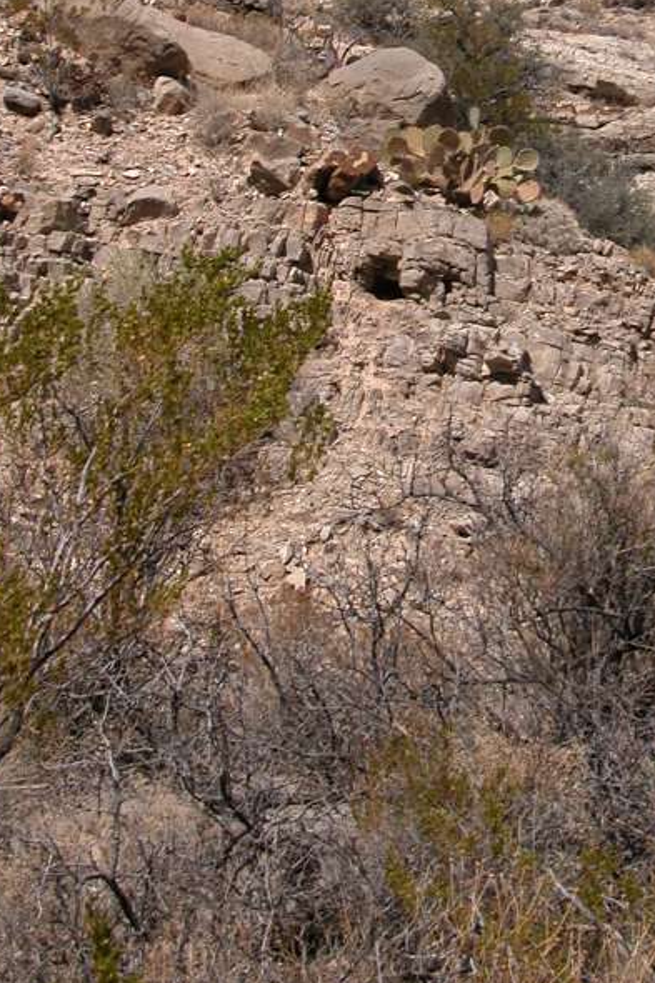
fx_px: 2157
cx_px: 483
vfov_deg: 24.9
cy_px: 97
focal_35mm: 79
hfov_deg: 17.2
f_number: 3.2
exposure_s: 1/664
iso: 100
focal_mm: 8.9
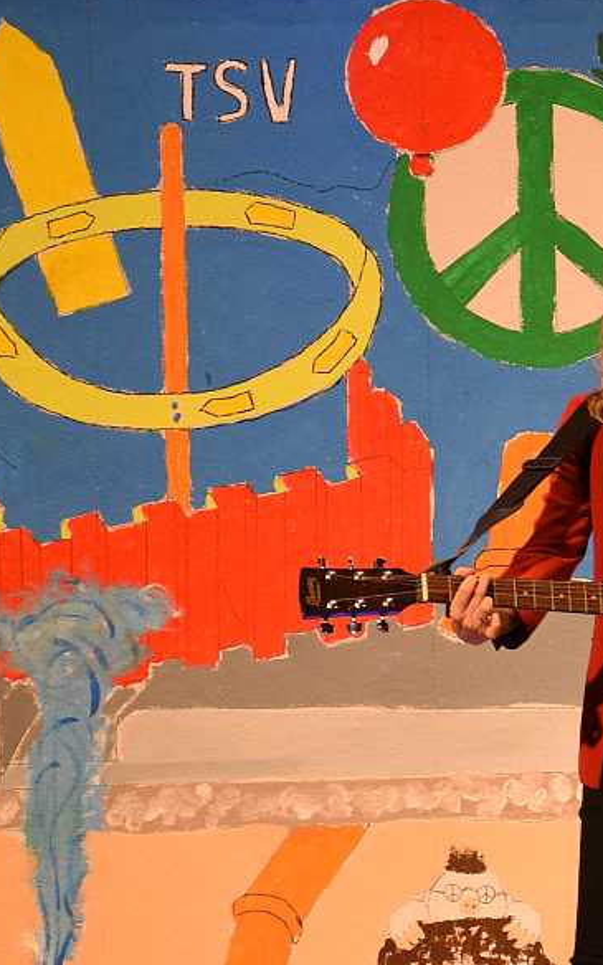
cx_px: 1170
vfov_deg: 5.6
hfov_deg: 3.5
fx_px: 9913
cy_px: 422
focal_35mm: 377
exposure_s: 1/160
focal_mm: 90
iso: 800
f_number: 5.3
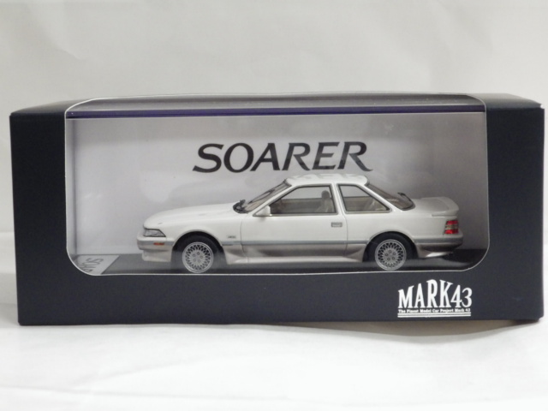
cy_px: 206
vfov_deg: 20.7
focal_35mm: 71
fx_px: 1124
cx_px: 274
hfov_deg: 27.4
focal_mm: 12.8
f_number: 4.2
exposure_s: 1/30
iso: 800
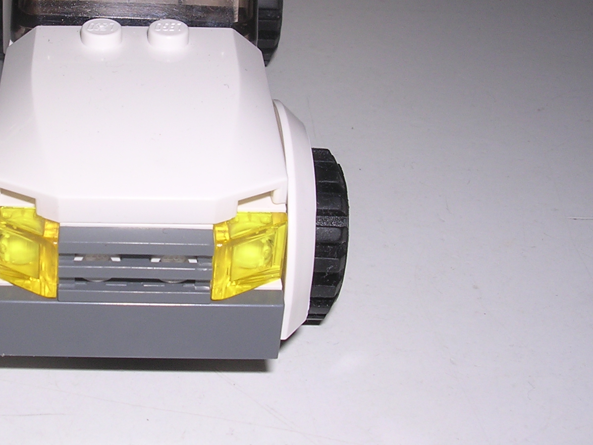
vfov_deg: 22.4
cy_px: 117
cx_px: 109
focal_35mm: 65
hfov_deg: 29.1
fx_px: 1114
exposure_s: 1/60.1
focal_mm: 5.8
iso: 100
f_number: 5.6
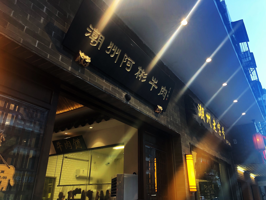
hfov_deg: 63.4
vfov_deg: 49.7
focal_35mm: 28
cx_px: 133
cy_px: 100
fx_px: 215
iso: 160
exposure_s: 1/120
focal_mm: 4
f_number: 1.8
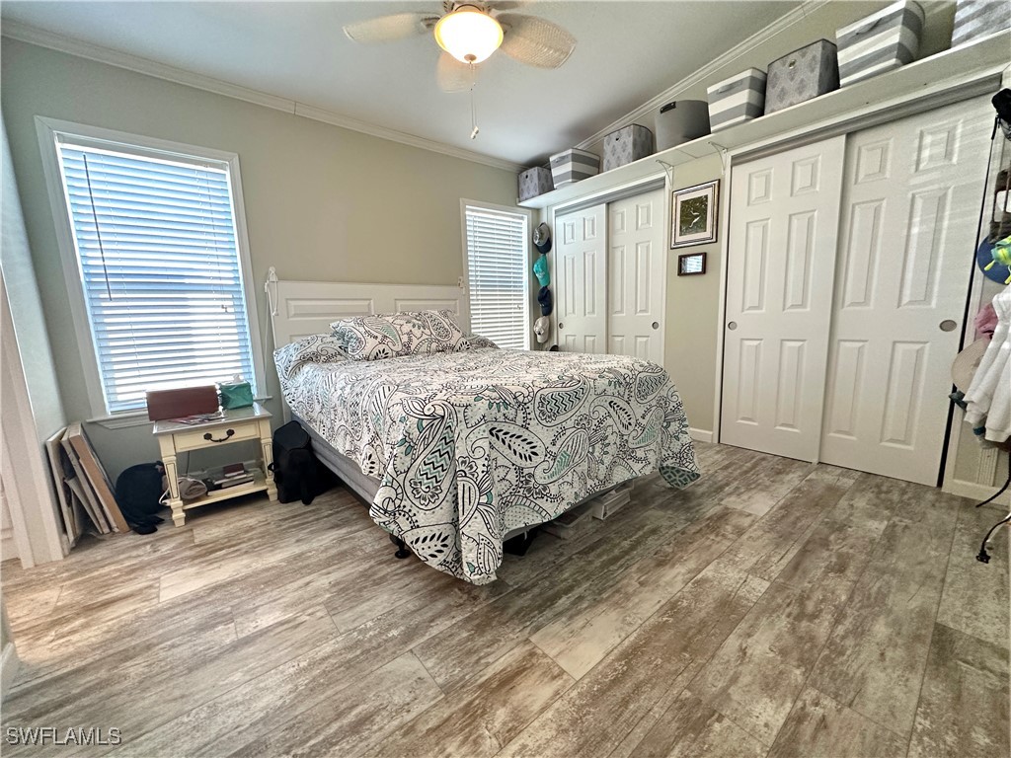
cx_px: 506
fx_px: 409
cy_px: 379
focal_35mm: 14
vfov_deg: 85.7
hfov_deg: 102.1
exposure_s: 1/120
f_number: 2.2
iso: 250
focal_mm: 2.22
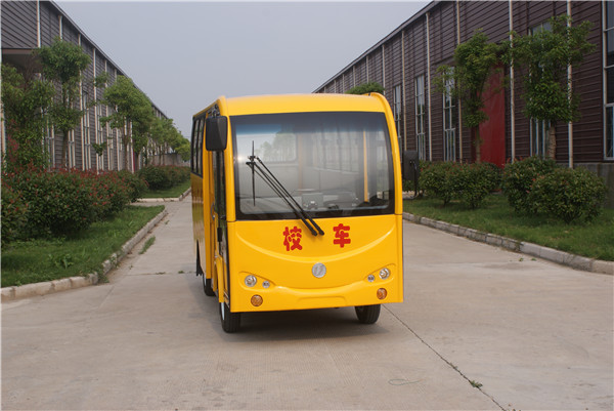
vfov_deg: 25.8
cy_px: 206
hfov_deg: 37.8
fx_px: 896
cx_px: 307
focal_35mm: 52
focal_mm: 35
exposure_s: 1/100
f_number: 11
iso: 100
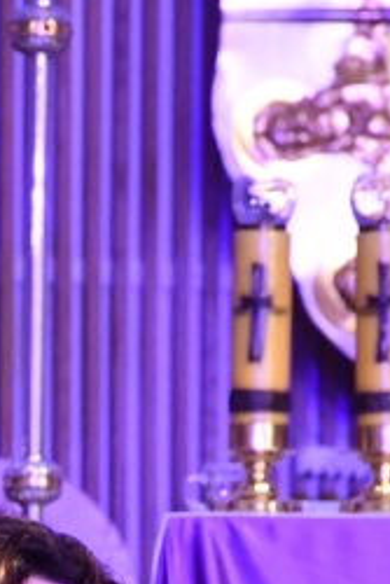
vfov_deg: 2.9
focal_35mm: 713
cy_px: 705
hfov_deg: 1.9
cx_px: -4
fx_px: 11569
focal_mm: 116
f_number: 5.6
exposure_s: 1/60
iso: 5600
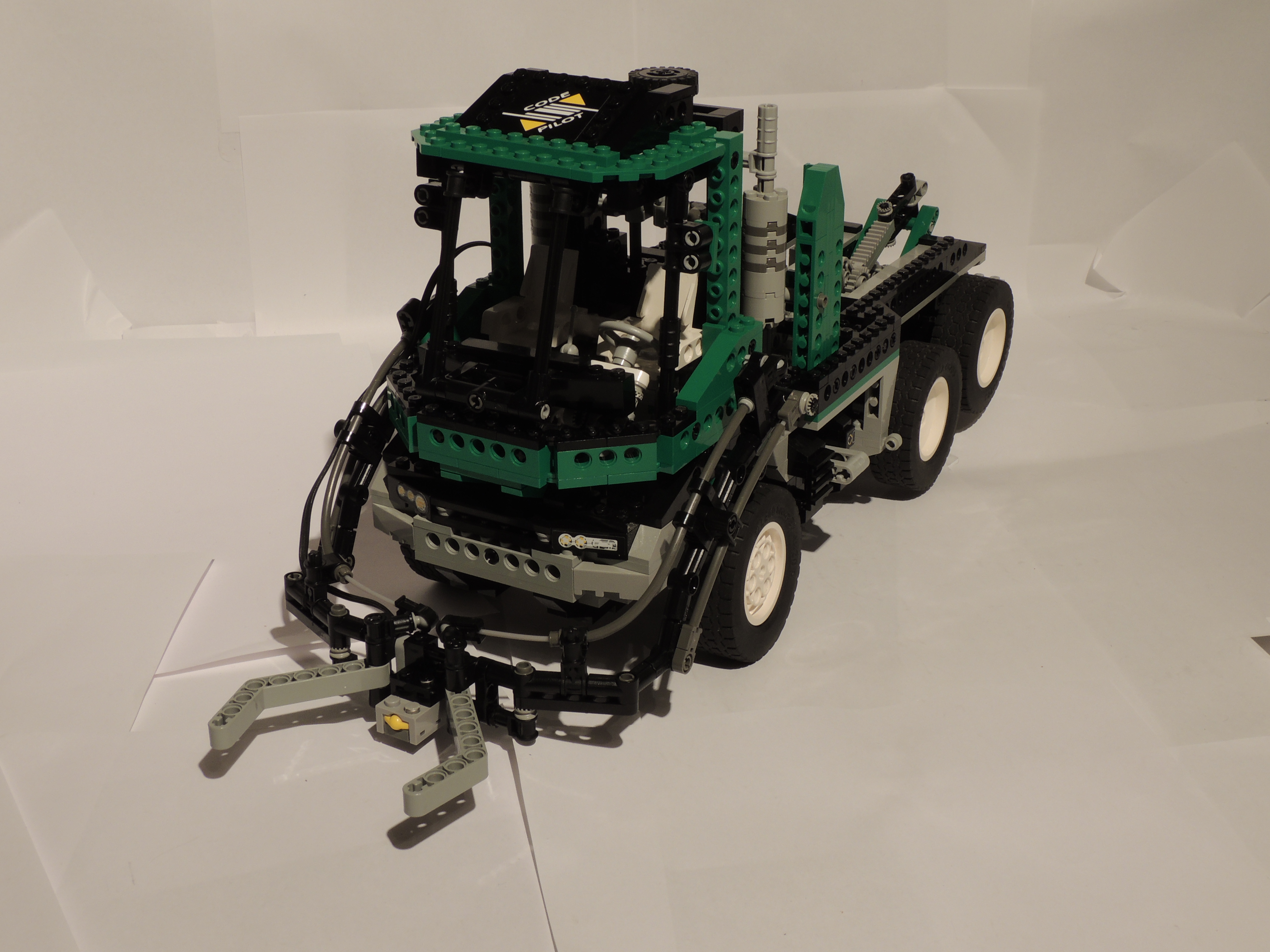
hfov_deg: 40.4
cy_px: 476
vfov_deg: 30.9
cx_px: 635
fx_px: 1724
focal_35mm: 47
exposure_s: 1/2.5
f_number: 7
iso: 100
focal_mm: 8.3
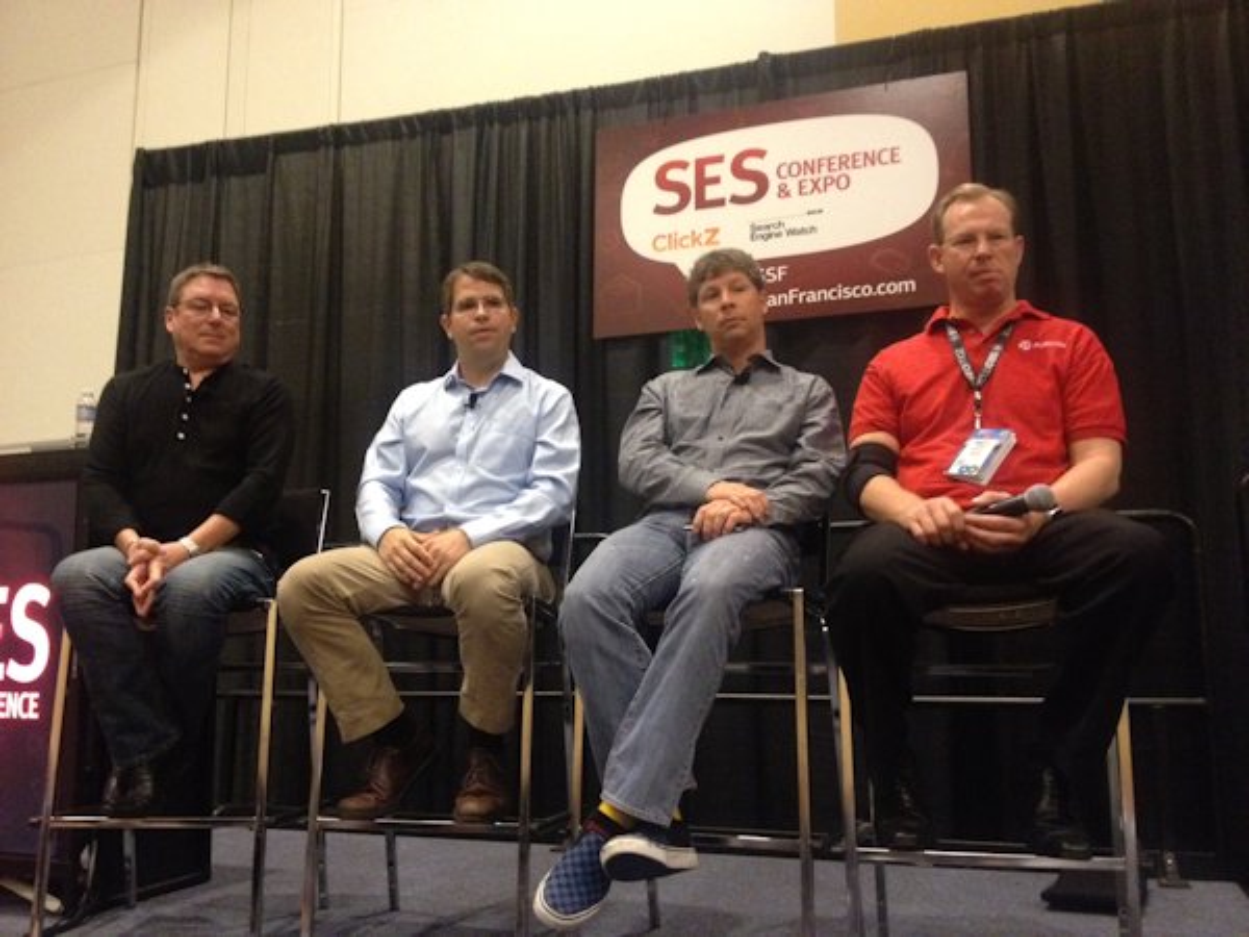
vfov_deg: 40.7
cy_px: 468
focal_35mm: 35
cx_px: 624
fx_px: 1263
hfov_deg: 52.6
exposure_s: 1/15
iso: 500
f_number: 2.4
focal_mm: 4.28
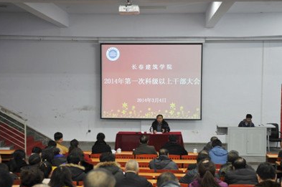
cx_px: 141
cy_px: 108
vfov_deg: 24.1
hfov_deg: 35.7
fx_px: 438
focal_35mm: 56
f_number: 3.2
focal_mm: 44
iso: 250
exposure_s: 1/40
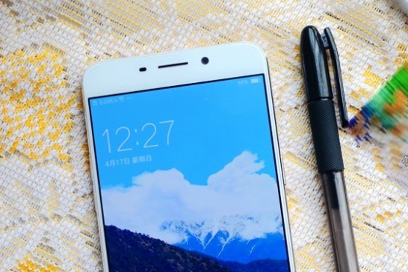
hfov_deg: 21.2
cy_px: 238
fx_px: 1087
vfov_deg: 14.1
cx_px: 249
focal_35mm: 96
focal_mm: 35
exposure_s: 1/125
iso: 100
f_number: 2
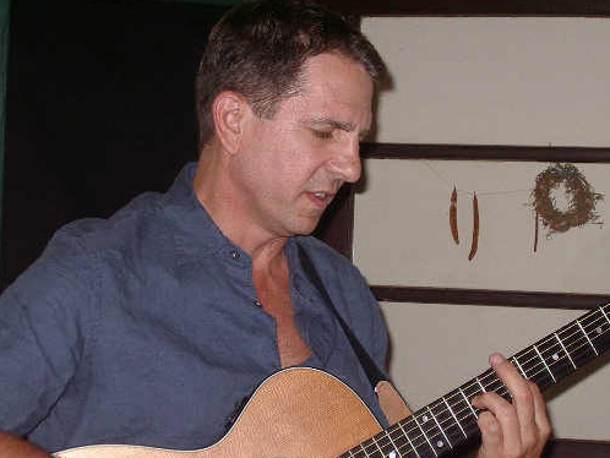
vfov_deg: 13.1
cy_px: 219
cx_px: 341
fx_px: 1992
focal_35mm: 113
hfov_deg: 17.4
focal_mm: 13.3
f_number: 4.2
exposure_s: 1/80
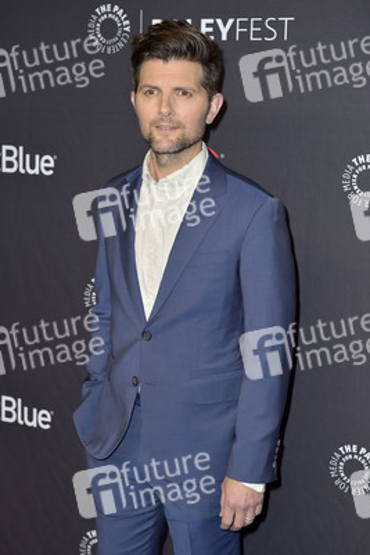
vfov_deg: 30.5
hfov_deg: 20.6
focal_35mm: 66
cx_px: 185
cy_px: 278
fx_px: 1017
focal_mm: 66
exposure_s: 1/250
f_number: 5.6
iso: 250
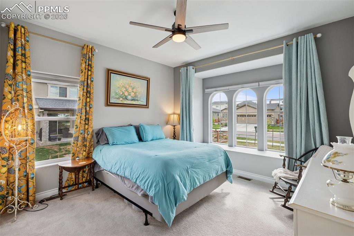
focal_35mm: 16
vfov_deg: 73.7
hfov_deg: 96.8
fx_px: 157
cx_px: 177
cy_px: 118
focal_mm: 16
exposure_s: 1/15
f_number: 10
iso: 250
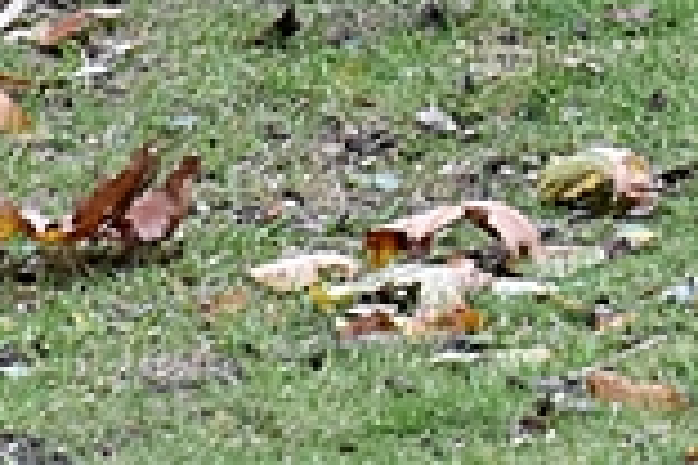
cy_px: -1048
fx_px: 26696
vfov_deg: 1.0
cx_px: 944
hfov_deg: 1.5
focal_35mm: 1377
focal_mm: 140
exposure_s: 1/125
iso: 900
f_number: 9
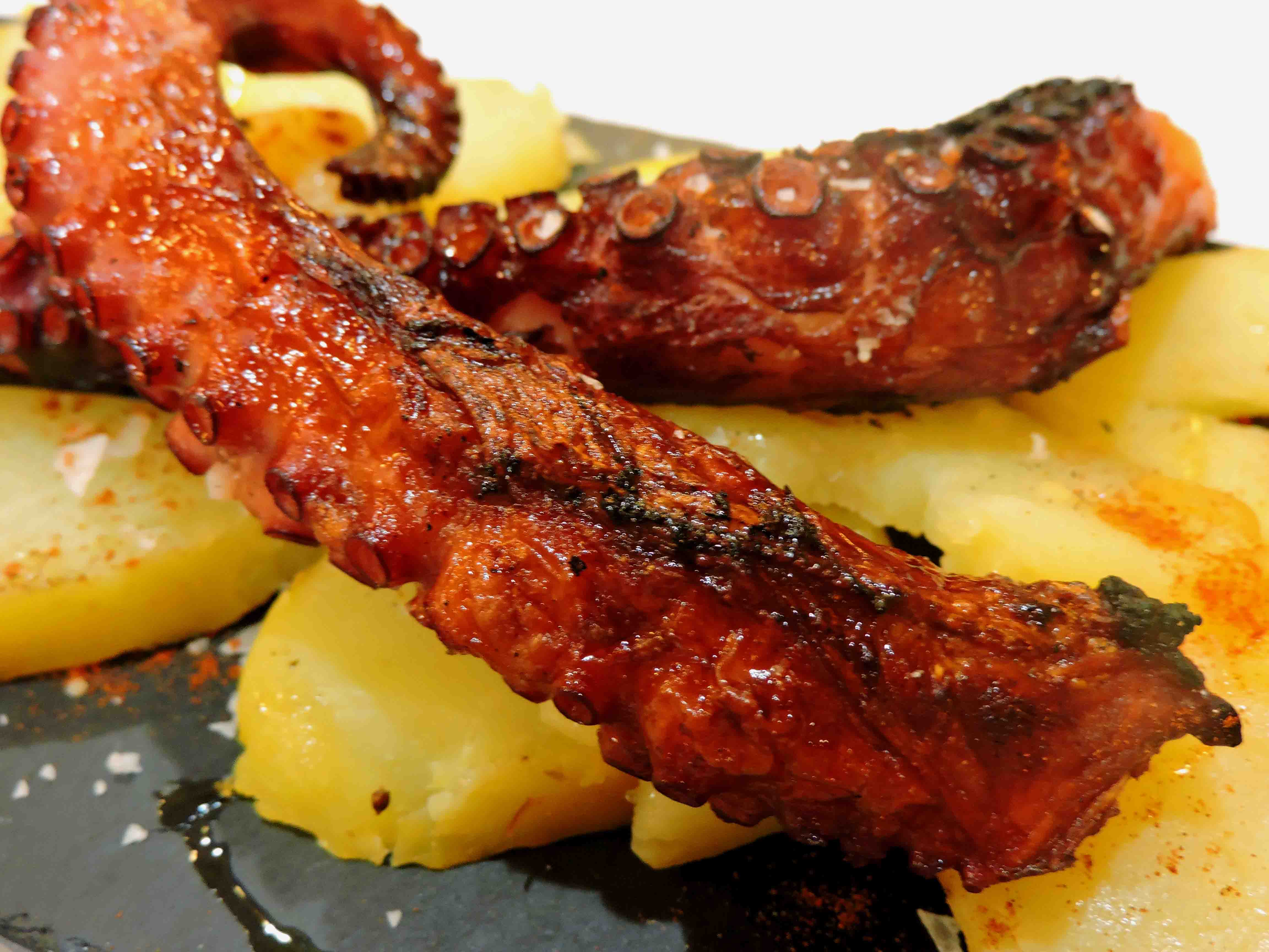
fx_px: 1283
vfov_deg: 40.7
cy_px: 476
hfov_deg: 52.6
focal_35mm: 35
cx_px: 634
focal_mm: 6.2
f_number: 3.3
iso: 800
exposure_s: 1/8
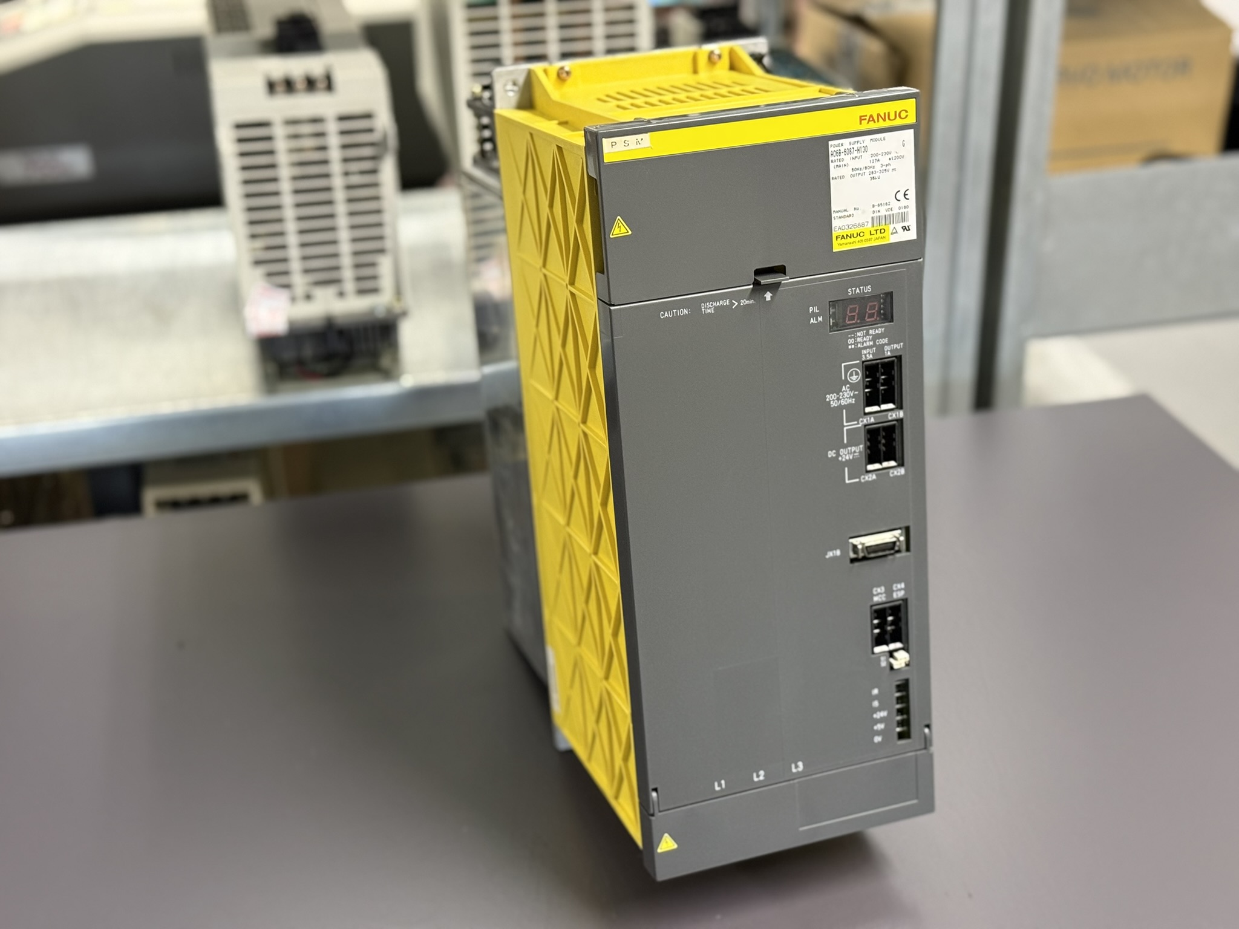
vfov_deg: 30.3
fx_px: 1718
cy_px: 464
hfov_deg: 39.7
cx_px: 620
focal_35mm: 48
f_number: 1.78
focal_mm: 6.76
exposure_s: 1/33
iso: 250
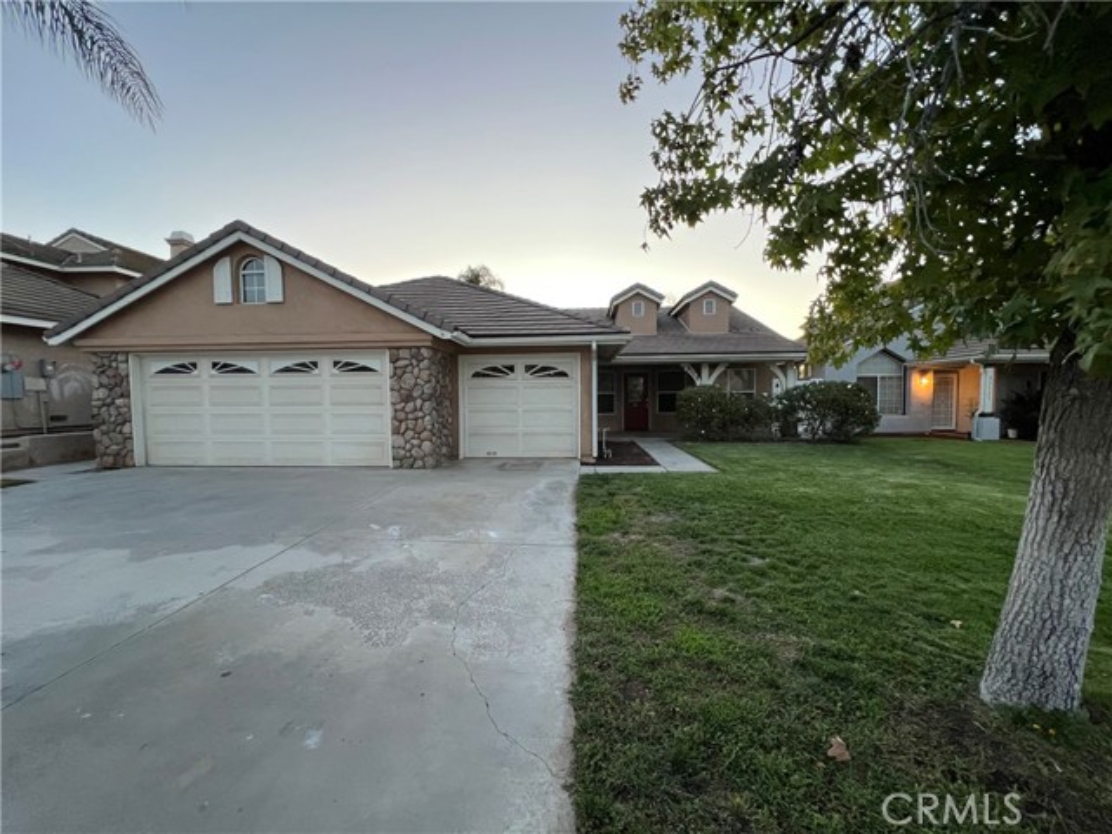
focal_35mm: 13
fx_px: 418
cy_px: 417
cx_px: 556
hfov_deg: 106.2
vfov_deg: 89.9
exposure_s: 1/60
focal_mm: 1.57
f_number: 1.8
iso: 320
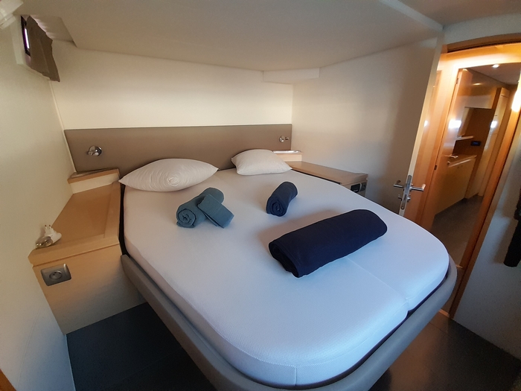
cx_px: 260
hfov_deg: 106.2
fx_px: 196
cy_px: 196
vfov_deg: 89.9
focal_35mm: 13
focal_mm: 1.13
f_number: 2.2
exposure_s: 1/33
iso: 160
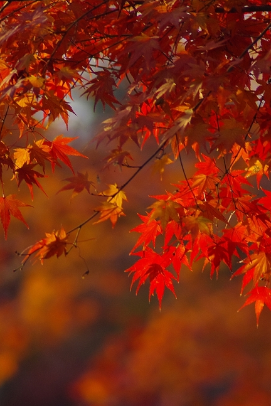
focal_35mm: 712
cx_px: 167
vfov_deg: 2.9
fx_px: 8030
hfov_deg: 1.9
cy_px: 283
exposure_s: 1/250
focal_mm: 300
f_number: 5.6
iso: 400
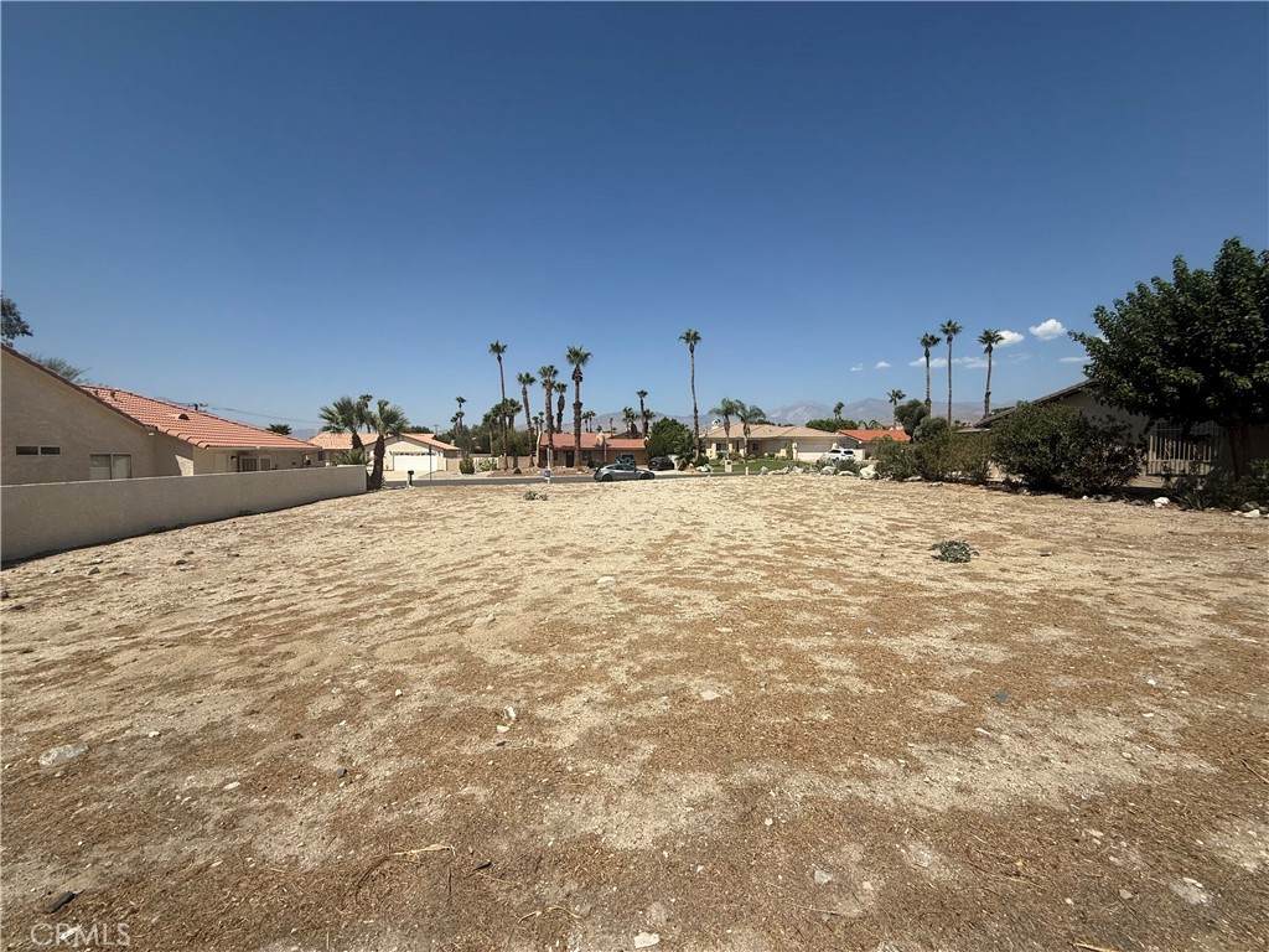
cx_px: 634
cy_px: 476
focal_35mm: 14
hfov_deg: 102.1
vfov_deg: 85.7
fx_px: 513
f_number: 2.2
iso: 50
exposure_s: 1/4149
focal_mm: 2.22
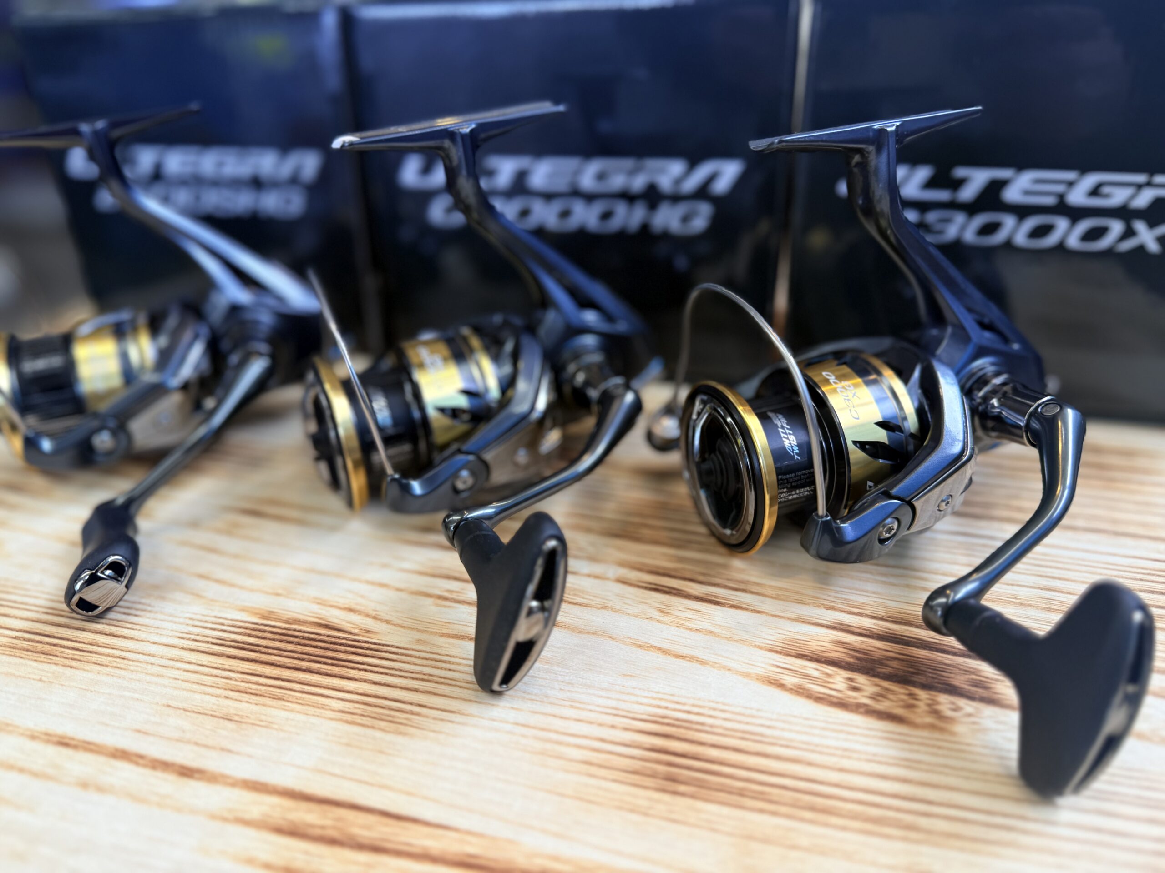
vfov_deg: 56.8
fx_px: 808
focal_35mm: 24
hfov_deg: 71.6
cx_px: 582
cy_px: 436
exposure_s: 1/121
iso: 64
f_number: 1.78
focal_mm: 6.76
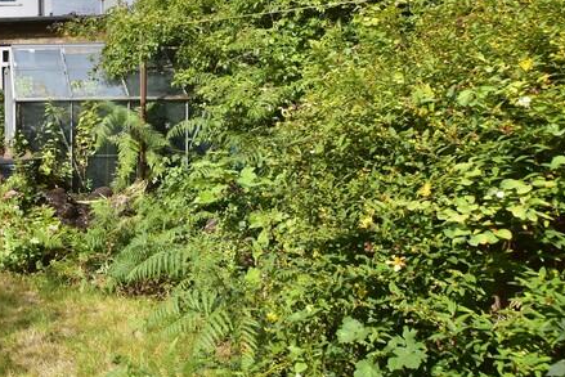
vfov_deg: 36.9
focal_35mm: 35
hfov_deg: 41.4
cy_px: 92
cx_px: -79
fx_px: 549
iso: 640
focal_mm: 10
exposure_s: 1/1000
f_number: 8
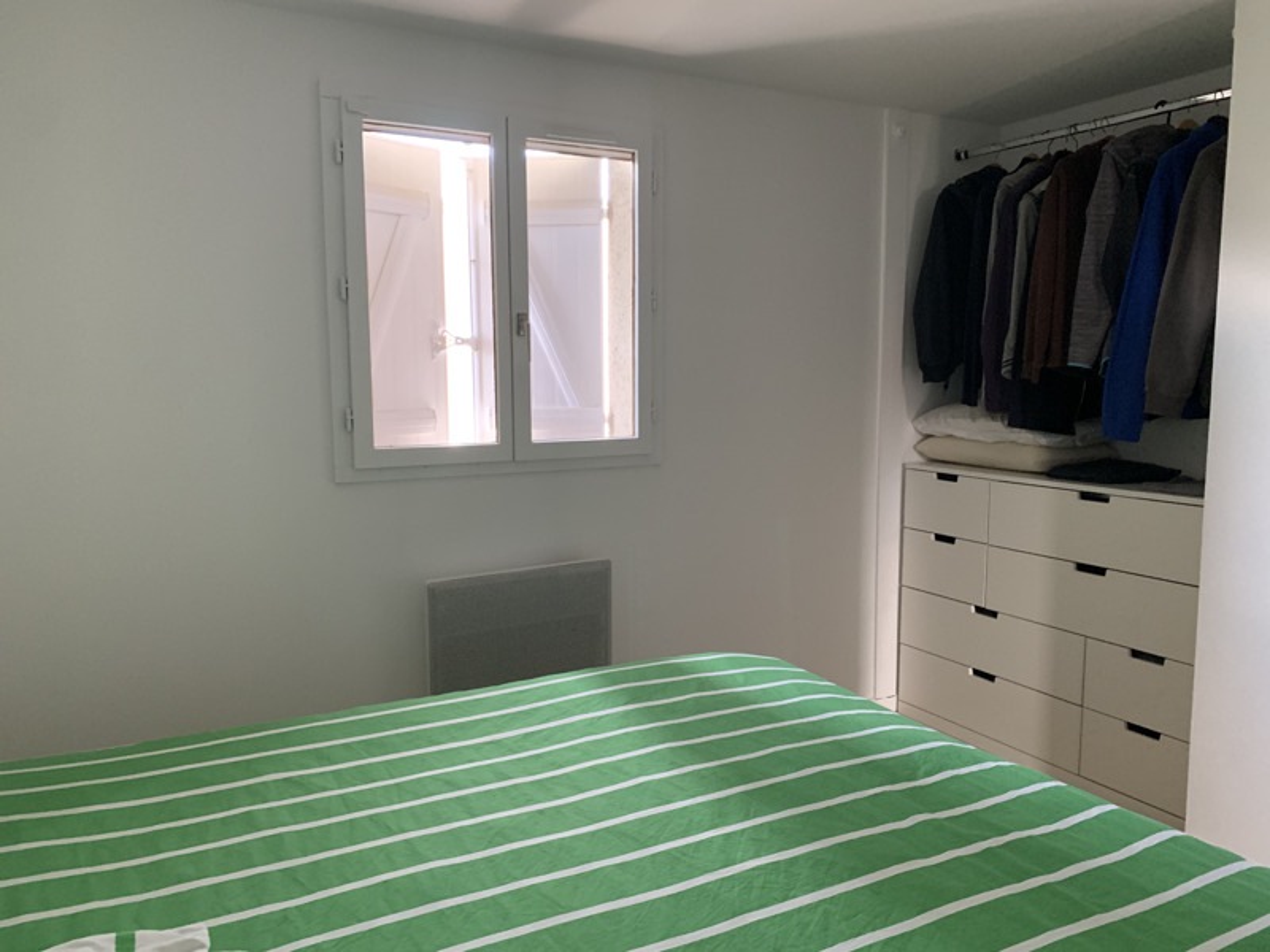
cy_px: 476
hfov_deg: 67.3
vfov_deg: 53.1
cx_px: 635
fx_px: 954
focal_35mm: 26
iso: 400
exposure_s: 1/43
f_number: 1.8
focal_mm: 4.25
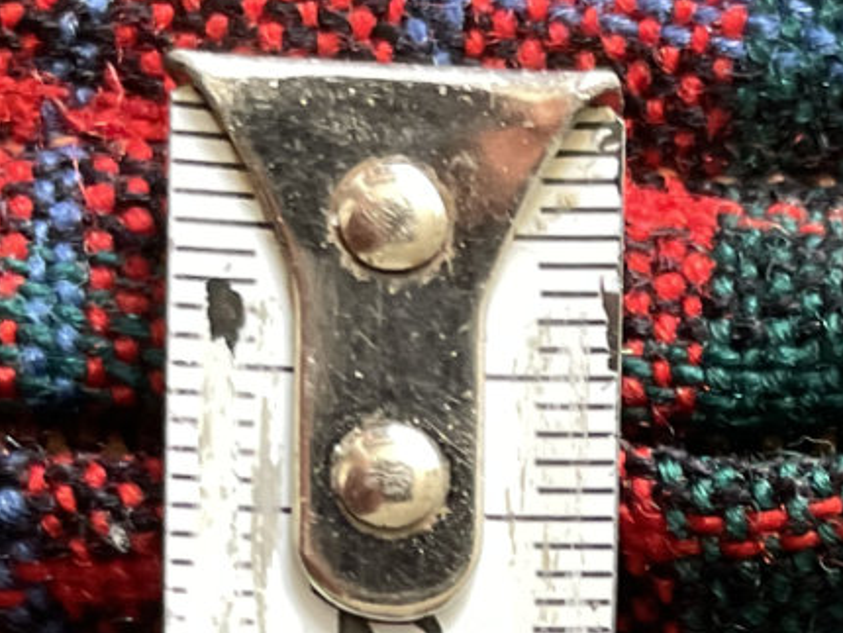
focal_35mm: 116
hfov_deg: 16.4
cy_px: 1025
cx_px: 941
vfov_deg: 12.0
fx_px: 2827
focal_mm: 4.2
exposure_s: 1/60
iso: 200
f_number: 1.6
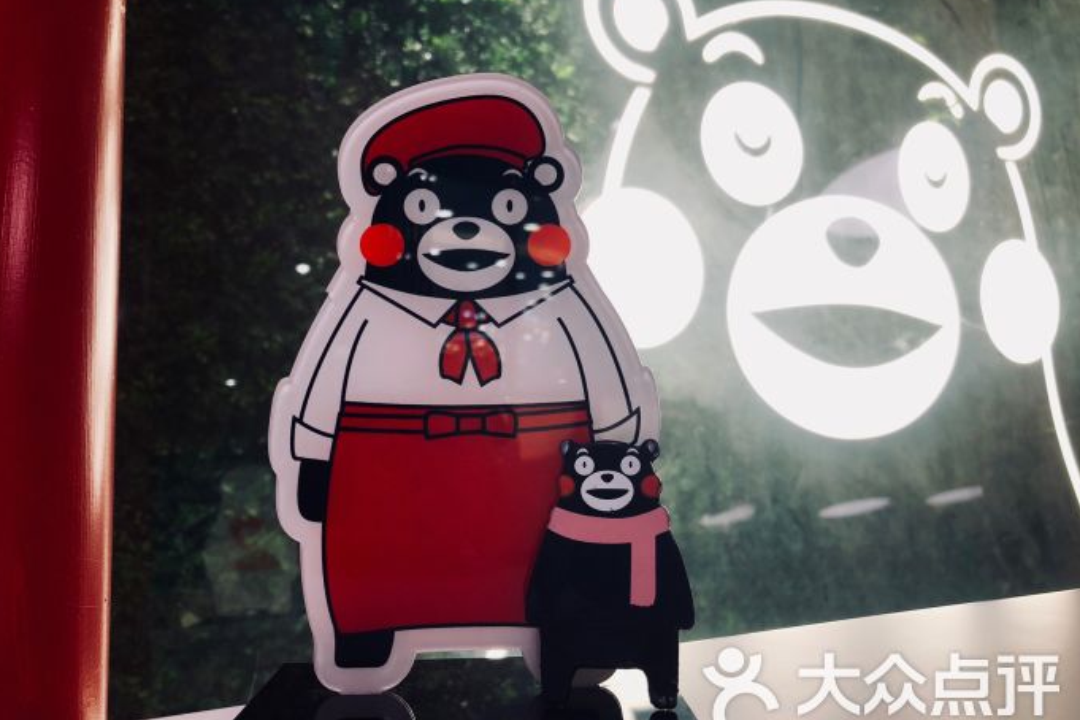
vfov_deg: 42.3
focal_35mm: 31
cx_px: 546
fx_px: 930
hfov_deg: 60.3
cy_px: 351
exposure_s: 1/33
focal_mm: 3.99
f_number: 1.8
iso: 25
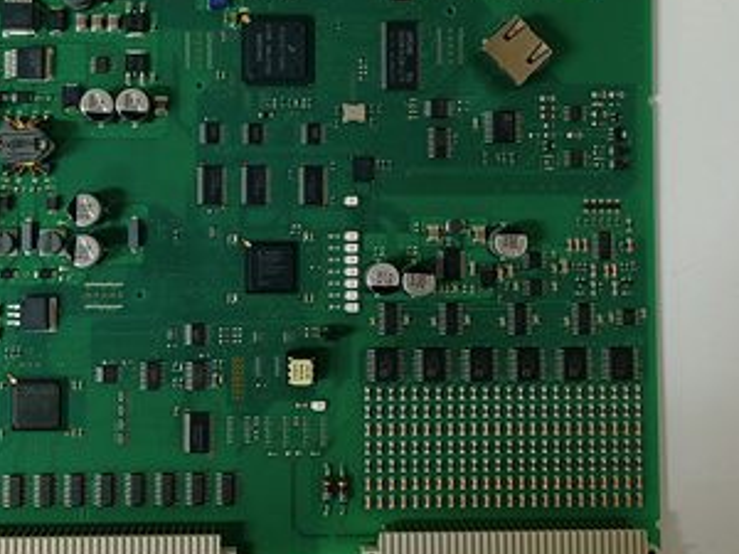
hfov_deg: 41.7
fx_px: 961
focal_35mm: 45
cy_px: 188
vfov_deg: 31.9
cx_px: 273
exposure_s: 1/50
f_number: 1.9
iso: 944
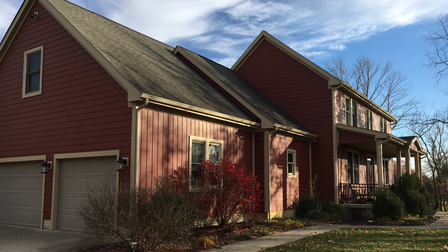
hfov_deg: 61.0
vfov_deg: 36.6
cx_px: 224
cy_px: 144
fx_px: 380
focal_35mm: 32
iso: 25
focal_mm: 4.15
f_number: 2.2
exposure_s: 1/962
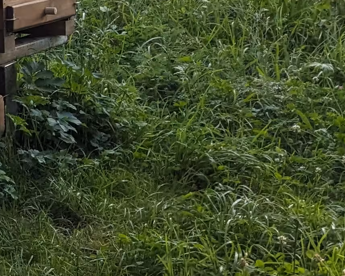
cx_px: -367
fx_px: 1266
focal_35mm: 124
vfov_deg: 12.2
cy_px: -39
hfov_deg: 13.2
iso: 46
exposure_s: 1/757
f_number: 1.73
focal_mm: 4.38
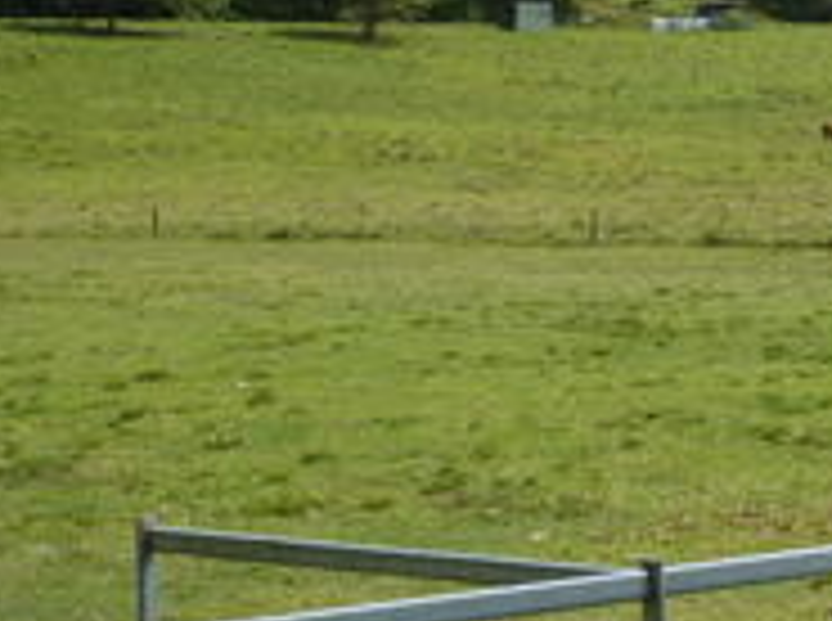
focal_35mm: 134
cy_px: 158
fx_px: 3214
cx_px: 913
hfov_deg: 14.4
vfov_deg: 11.0
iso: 100
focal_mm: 8
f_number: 4
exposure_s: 1/800
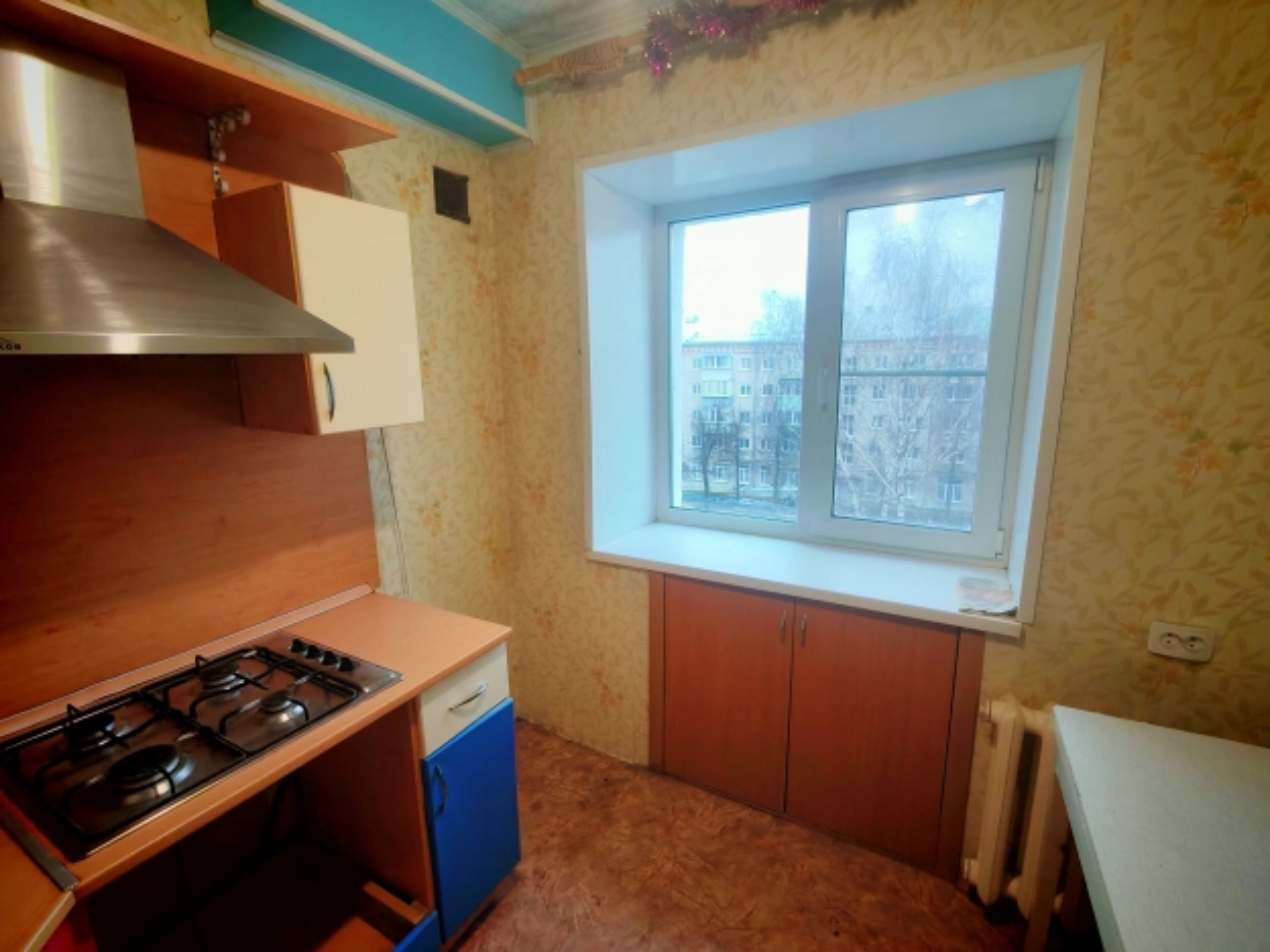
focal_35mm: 16
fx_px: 587
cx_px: 635
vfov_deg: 78.1
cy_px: 476
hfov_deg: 94.5
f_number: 2.2
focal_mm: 1.96
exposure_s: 1/33
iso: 100
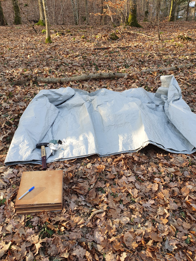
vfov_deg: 61.7
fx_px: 219
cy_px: 129
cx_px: 97
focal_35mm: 29
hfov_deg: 48.2
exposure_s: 1/103
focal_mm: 4.32
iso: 50
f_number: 2.4
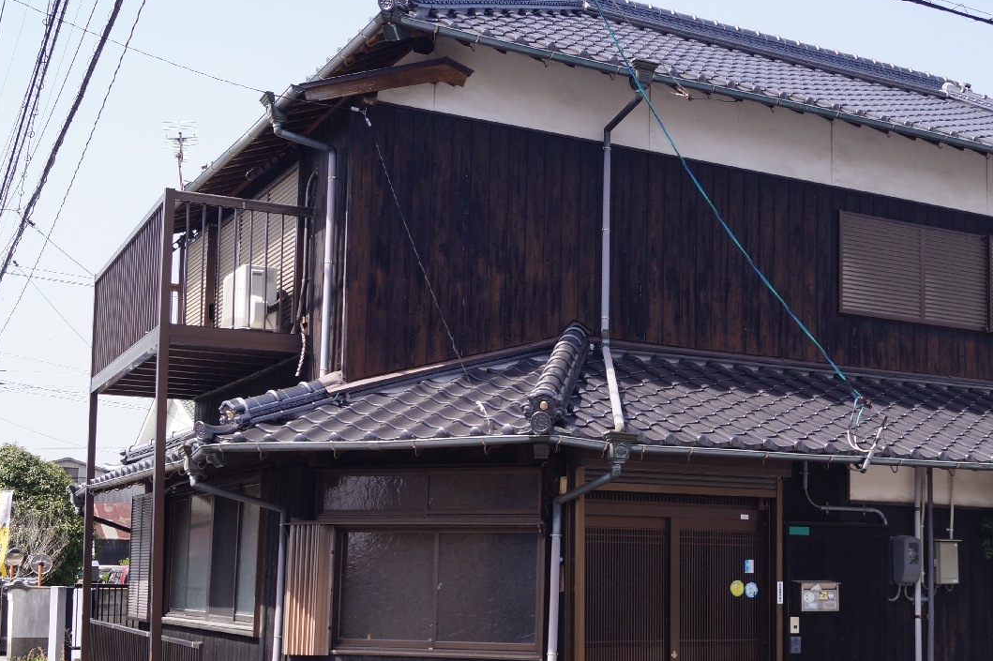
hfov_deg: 38.1
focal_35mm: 51
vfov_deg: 26.2
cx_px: 726
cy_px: 468
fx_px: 1406
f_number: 8
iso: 100
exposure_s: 1/125
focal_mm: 22
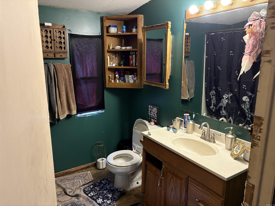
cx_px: 138
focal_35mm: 26
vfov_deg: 53.1
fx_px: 207
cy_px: 103
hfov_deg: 67.3
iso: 250
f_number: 1.6
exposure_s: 1/60
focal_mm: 5.96
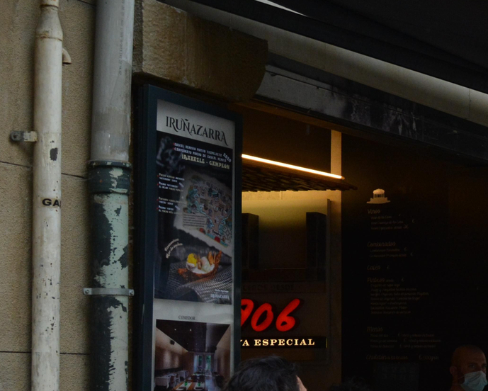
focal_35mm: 98
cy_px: 356
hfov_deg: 18.3
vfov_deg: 15.5
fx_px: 1416
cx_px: 622
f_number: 5.6
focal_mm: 24
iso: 800
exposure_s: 1/500
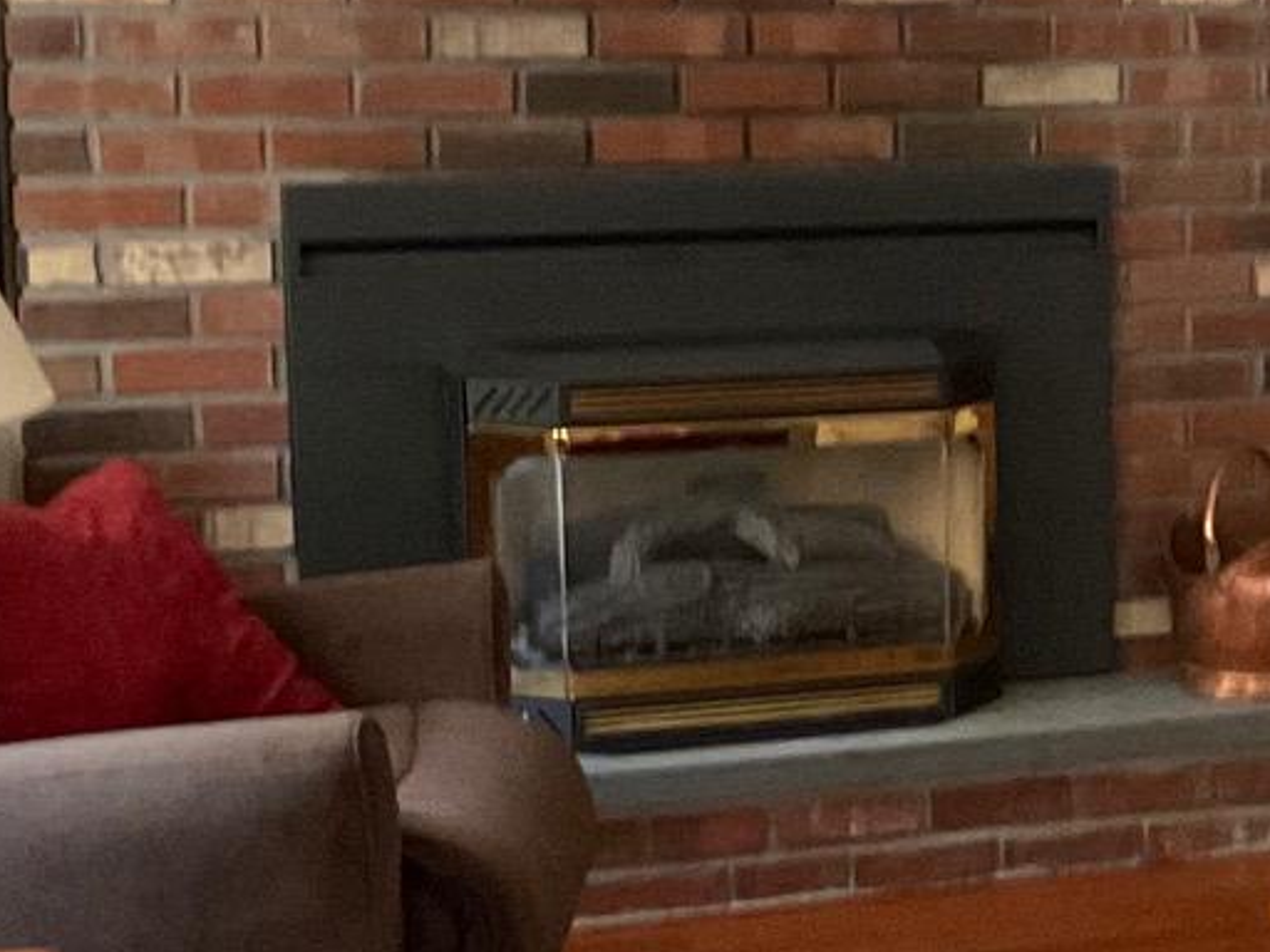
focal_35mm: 116
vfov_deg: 12.8
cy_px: 481
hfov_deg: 15.8
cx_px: 1811
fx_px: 4256
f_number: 1.8
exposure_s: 1/37
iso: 320
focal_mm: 3
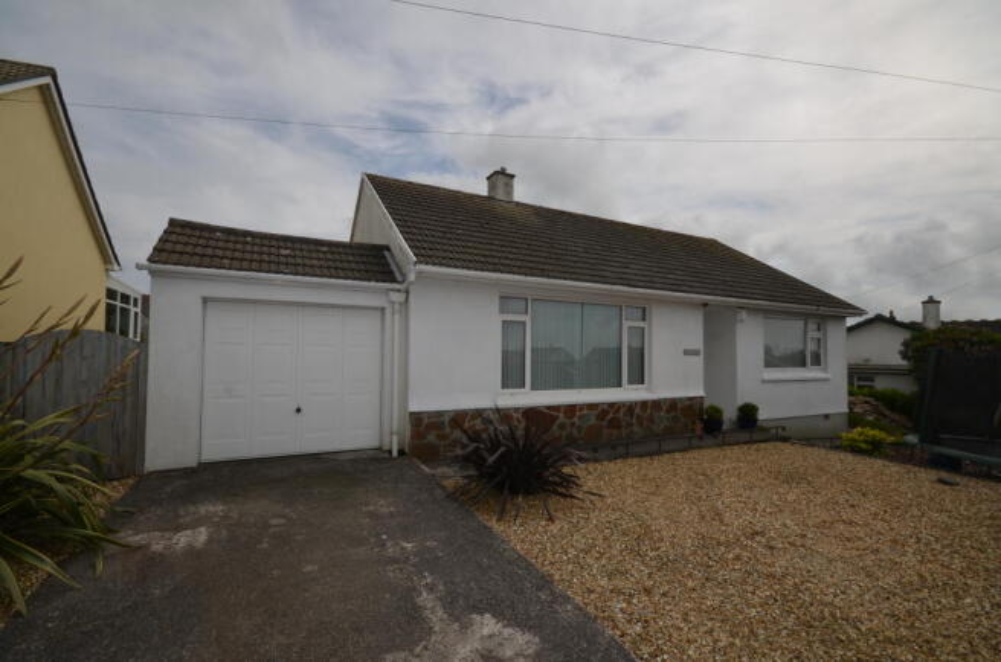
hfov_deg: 100.5
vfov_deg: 77.0
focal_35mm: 15
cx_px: 500
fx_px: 416
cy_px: 331
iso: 100
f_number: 10
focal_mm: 10
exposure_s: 1/250
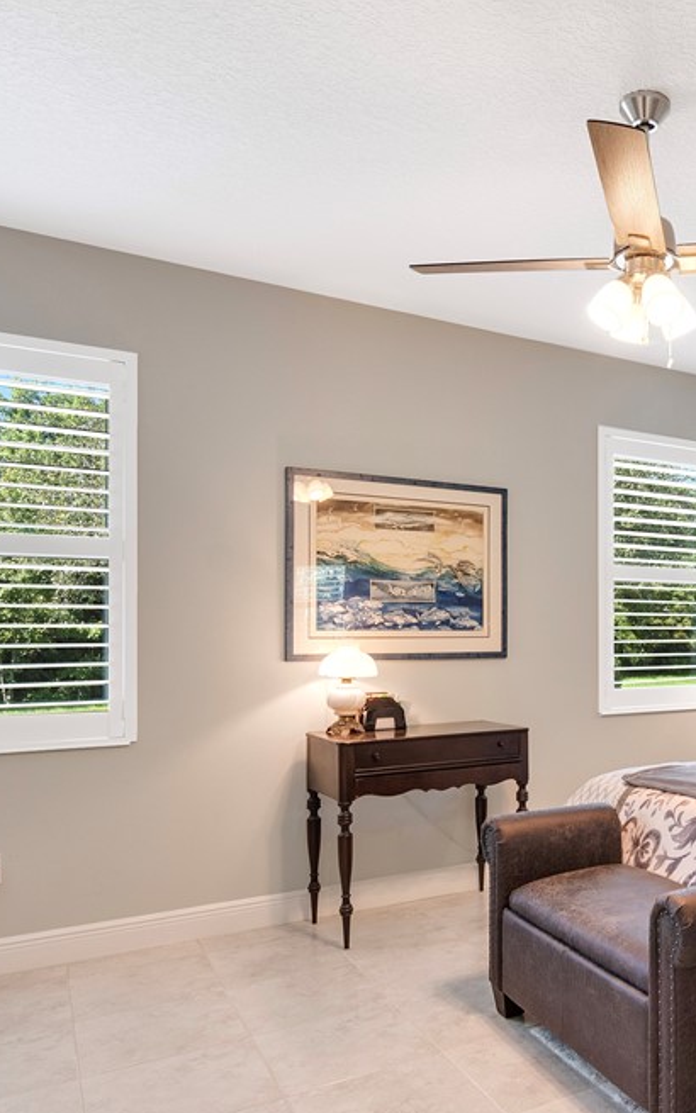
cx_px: 684
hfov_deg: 39.8
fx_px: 845
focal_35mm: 28
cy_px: 599
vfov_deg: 66.7
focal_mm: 11
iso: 320
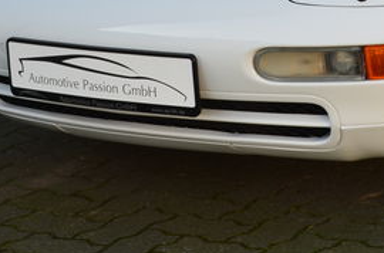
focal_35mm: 149
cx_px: 404
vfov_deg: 8.9
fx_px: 1588
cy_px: -97
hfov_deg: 13.5
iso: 400
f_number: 9
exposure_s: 1/125
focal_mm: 35
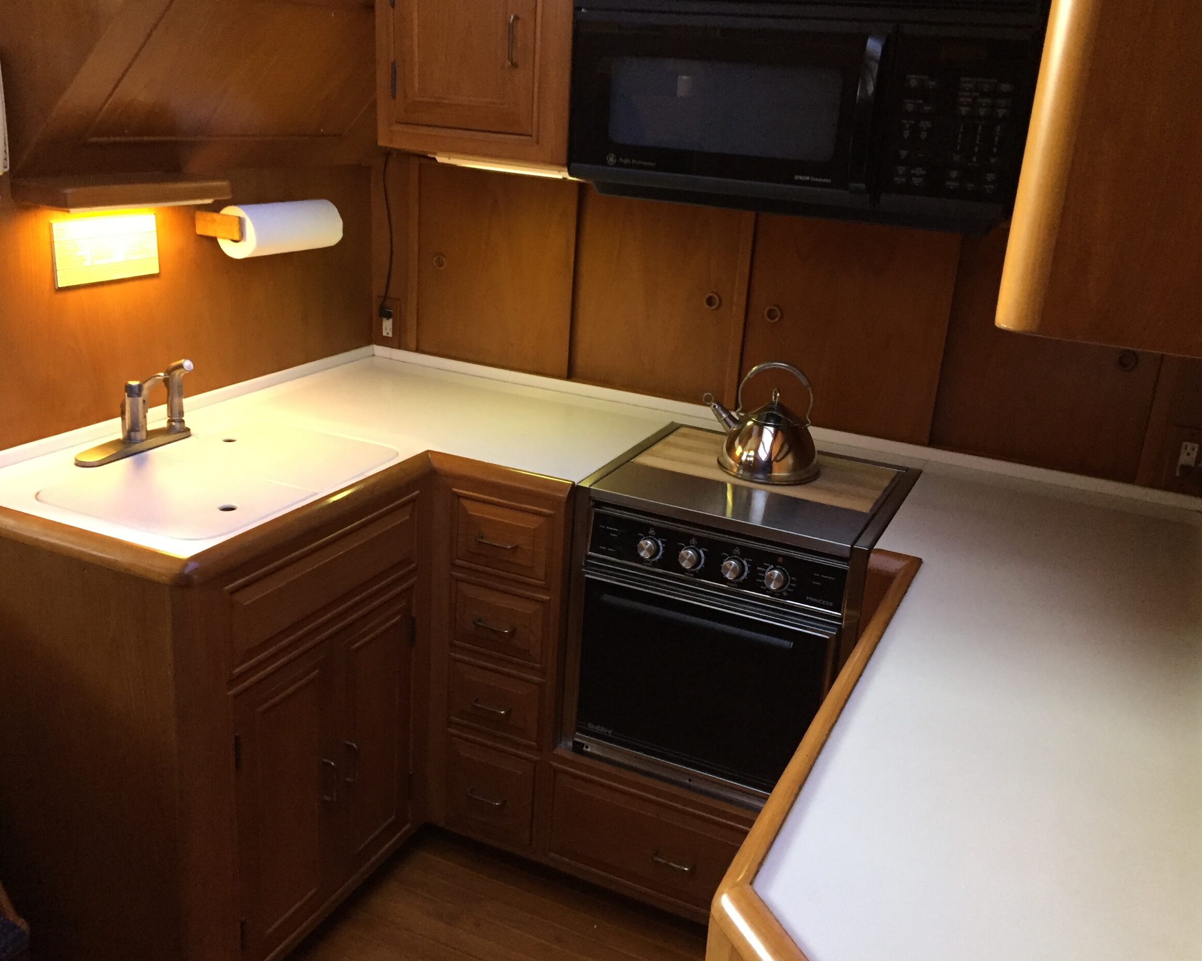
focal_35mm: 31
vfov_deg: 47.1
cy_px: 474
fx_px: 1103
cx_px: 602
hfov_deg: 57.2
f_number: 2.2
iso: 200
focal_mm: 4.15
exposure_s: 1/30
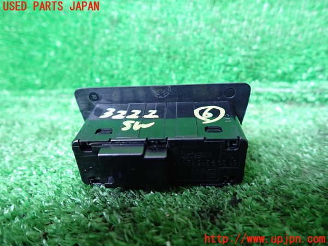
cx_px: 164
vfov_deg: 54.9
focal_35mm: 25
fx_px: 237
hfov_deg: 69.4
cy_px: 123
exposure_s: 1/30
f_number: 2
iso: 640
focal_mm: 4.5
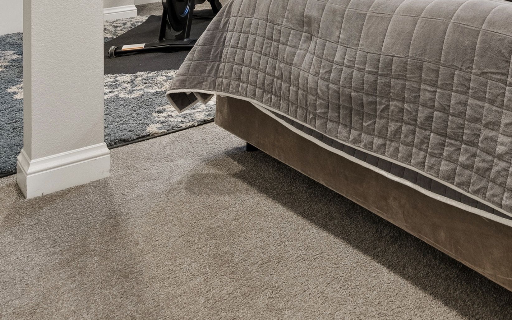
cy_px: -104
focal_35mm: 42
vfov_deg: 25.8
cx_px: 535
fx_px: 586
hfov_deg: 40.1
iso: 640
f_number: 8
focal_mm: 16
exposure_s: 1/15
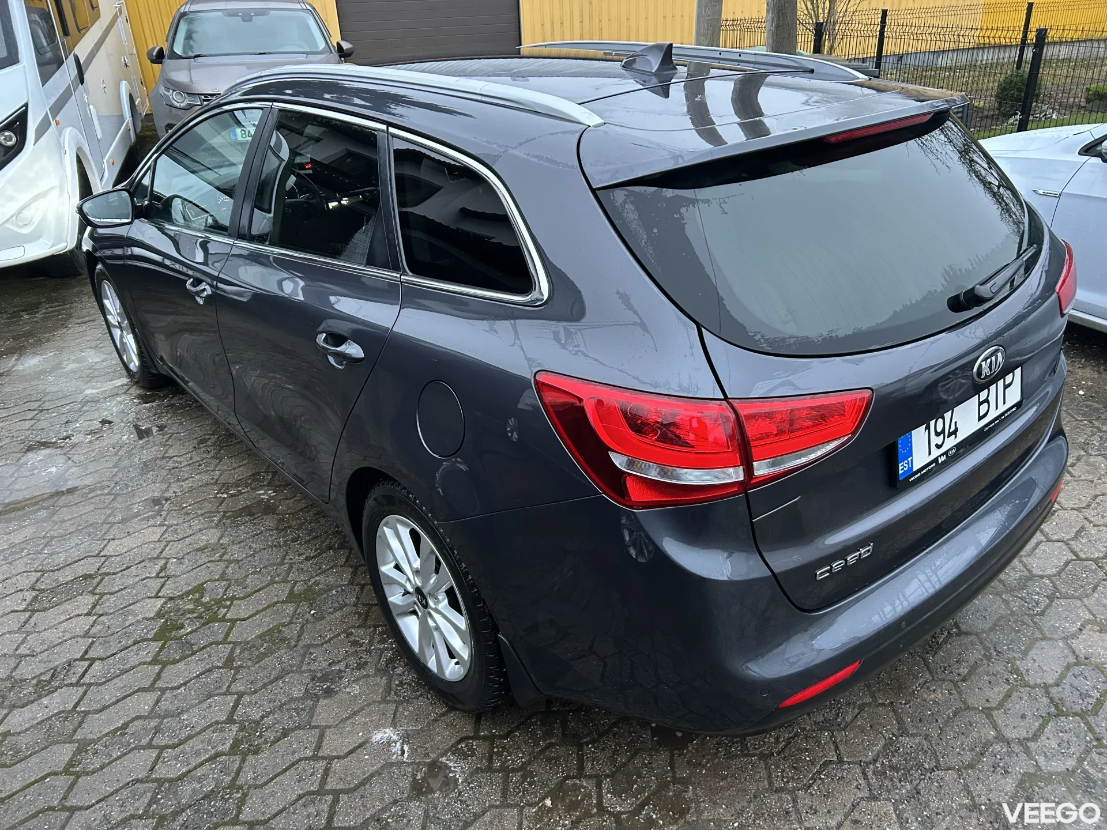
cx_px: 554
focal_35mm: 26
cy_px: 415
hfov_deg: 67.3
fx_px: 831
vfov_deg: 53.1
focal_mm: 5.7
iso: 320
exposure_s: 1/60
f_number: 1.5
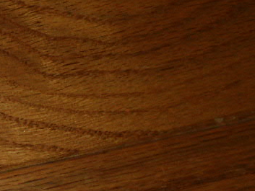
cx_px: -178
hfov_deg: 14.1
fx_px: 936
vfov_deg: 11.7
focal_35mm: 127
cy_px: 51
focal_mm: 7.18
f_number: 6.7
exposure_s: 1/45
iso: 200
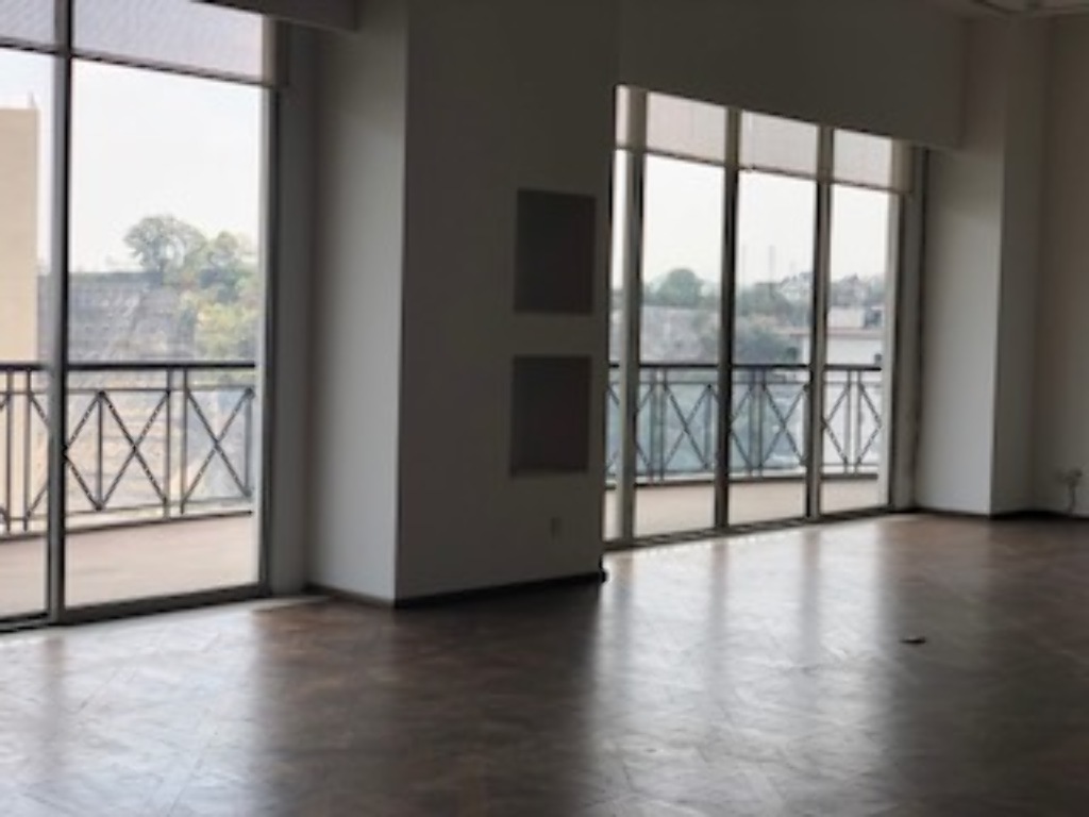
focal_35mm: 52
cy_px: 408
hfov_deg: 36.8
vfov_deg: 28.0
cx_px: 544
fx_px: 1636
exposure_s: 1/159
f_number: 2.4
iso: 16
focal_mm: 6
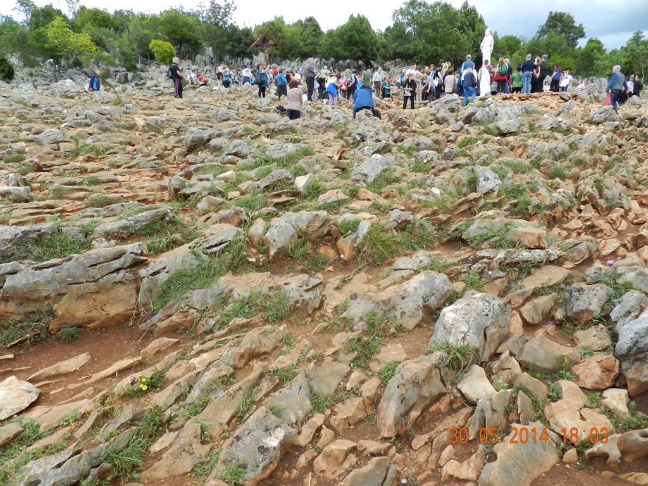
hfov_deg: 73.9
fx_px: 431
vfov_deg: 58.9
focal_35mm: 23
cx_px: 324
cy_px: 243
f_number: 3.4
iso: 160
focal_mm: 4
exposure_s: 1/200
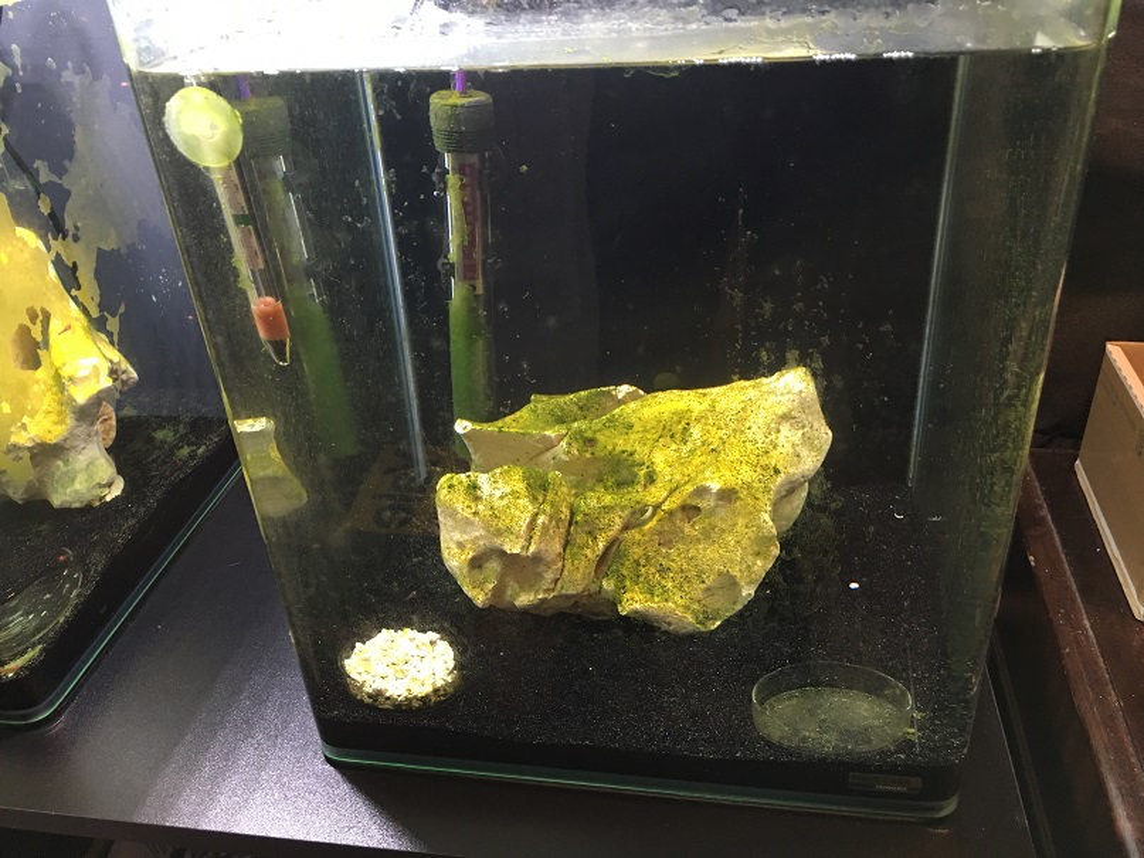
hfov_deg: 61.7
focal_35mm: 29
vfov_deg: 48.2
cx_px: 572
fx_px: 958
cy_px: 429
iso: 80
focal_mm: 4.15
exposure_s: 1/17
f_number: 2.2
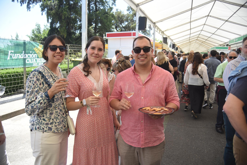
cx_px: 124
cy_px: 82
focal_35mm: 29
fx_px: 199
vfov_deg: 45.0
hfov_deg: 63.6
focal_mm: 29
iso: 180
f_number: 5.6
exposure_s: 1/320
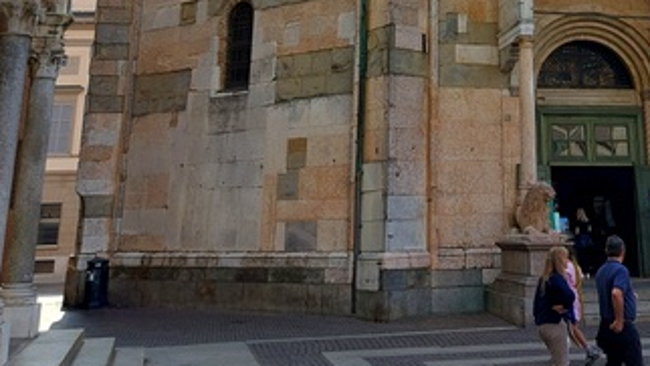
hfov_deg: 38.9
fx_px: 896
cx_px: 478
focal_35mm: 52
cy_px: -65
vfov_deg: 21.5
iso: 32
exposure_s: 1/417
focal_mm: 5.23
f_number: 1.8
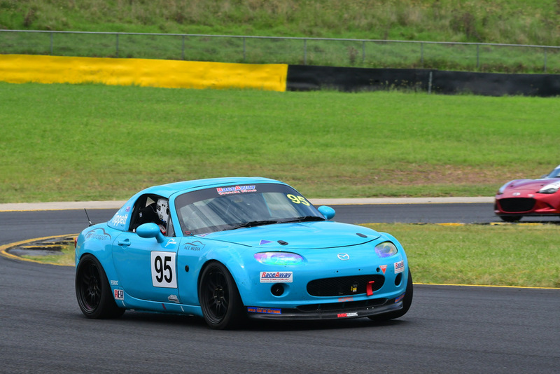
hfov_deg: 6.9
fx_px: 4668
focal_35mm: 300
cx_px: 280
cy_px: 187
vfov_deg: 4.6
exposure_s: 1/640
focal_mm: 200
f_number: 11
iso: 640
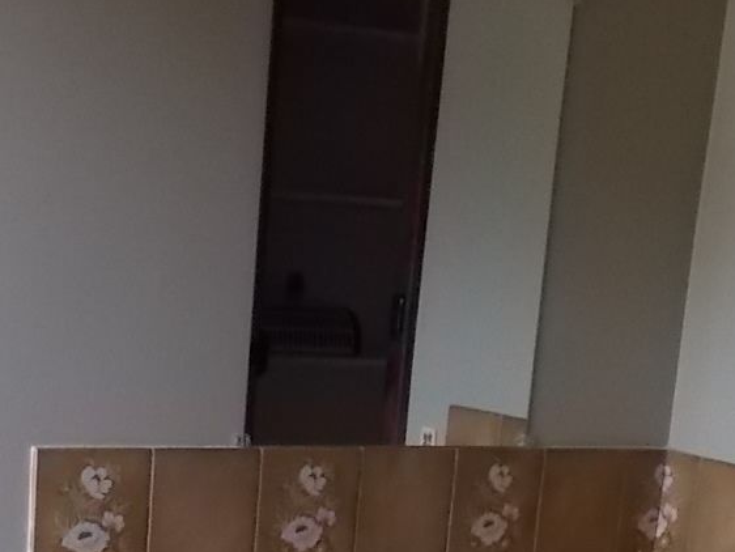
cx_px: 251
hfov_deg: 26.2
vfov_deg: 19.1
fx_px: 1572
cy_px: 611
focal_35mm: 74
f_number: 3.2
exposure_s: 1/250
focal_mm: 4.6
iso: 360
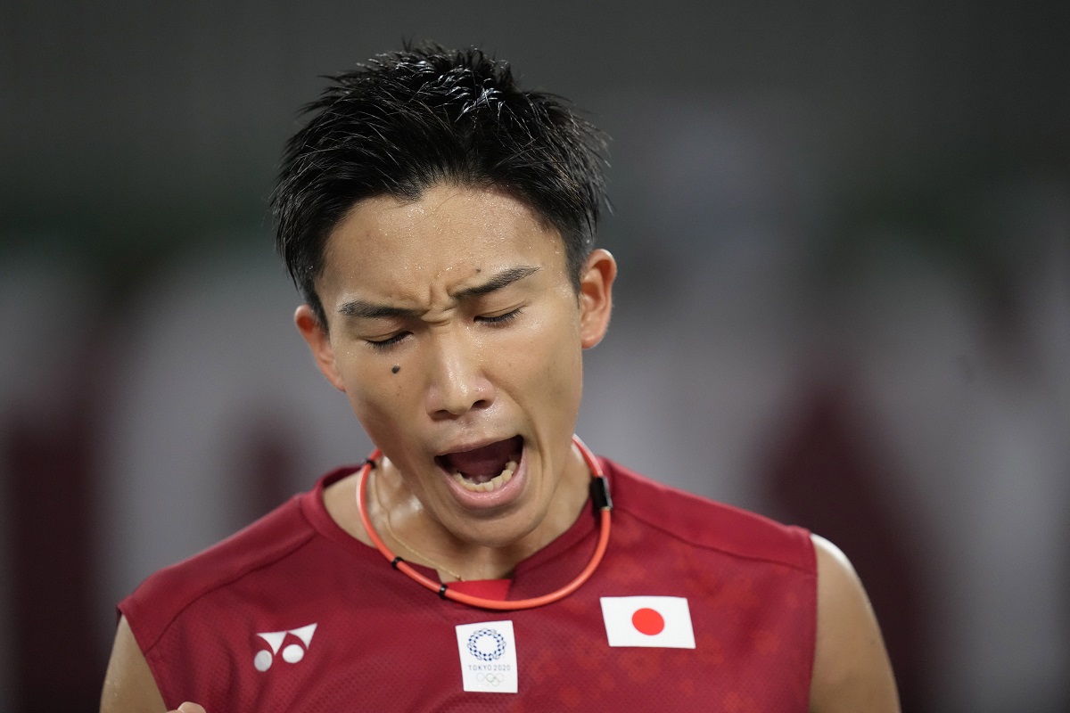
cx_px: 535
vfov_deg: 3.4
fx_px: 11888
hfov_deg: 5.2
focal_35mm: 400
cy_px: 356
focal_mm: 400
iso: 6400
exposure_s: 1/2500
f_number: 2.8
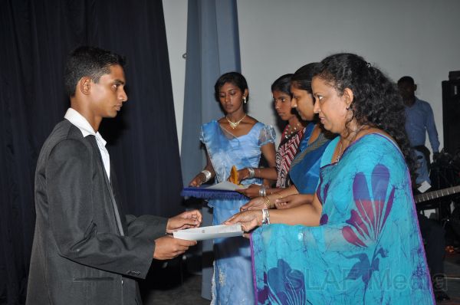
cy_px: 152
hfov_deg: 33.4
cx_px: 230
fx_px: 765
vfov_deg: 22.5
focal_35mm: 60
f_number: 6.3
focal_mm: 40
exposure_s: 1/100
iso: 200
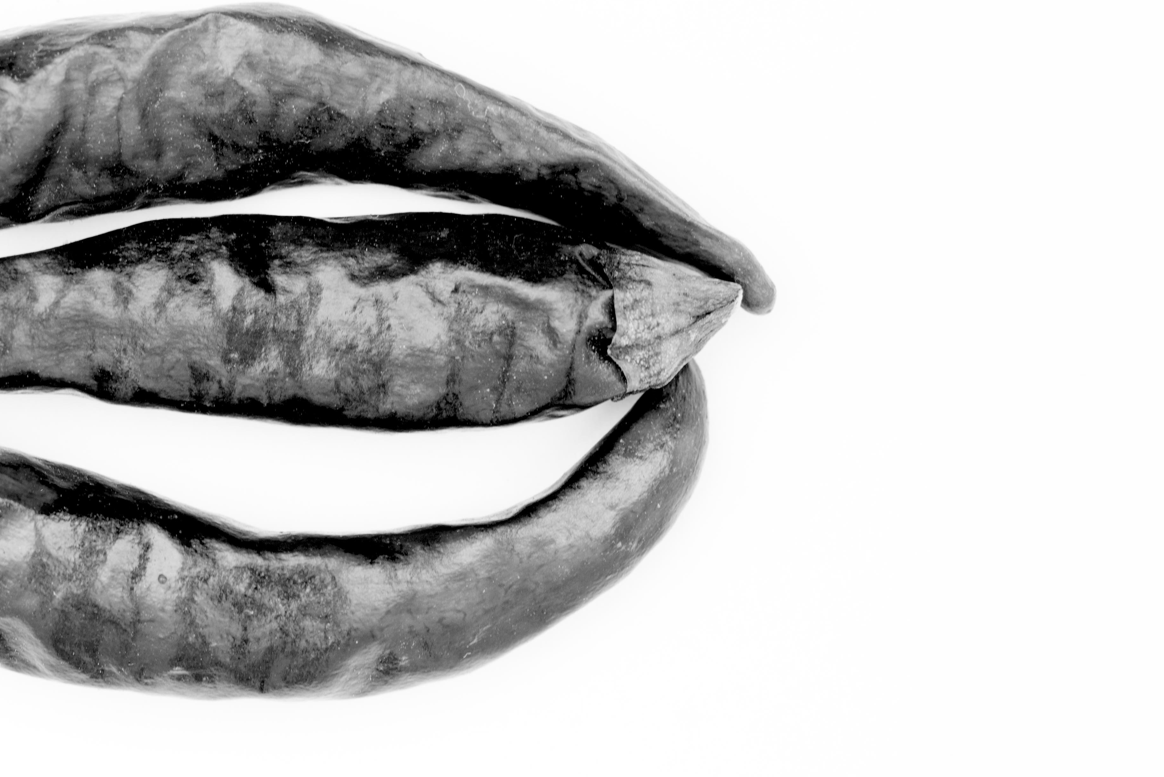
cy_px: 351
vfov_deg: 7.9
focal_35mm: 173
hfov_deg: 11.8
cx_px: 206
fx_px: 5595
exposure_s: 1/15
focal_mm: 105
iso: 100
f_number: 16
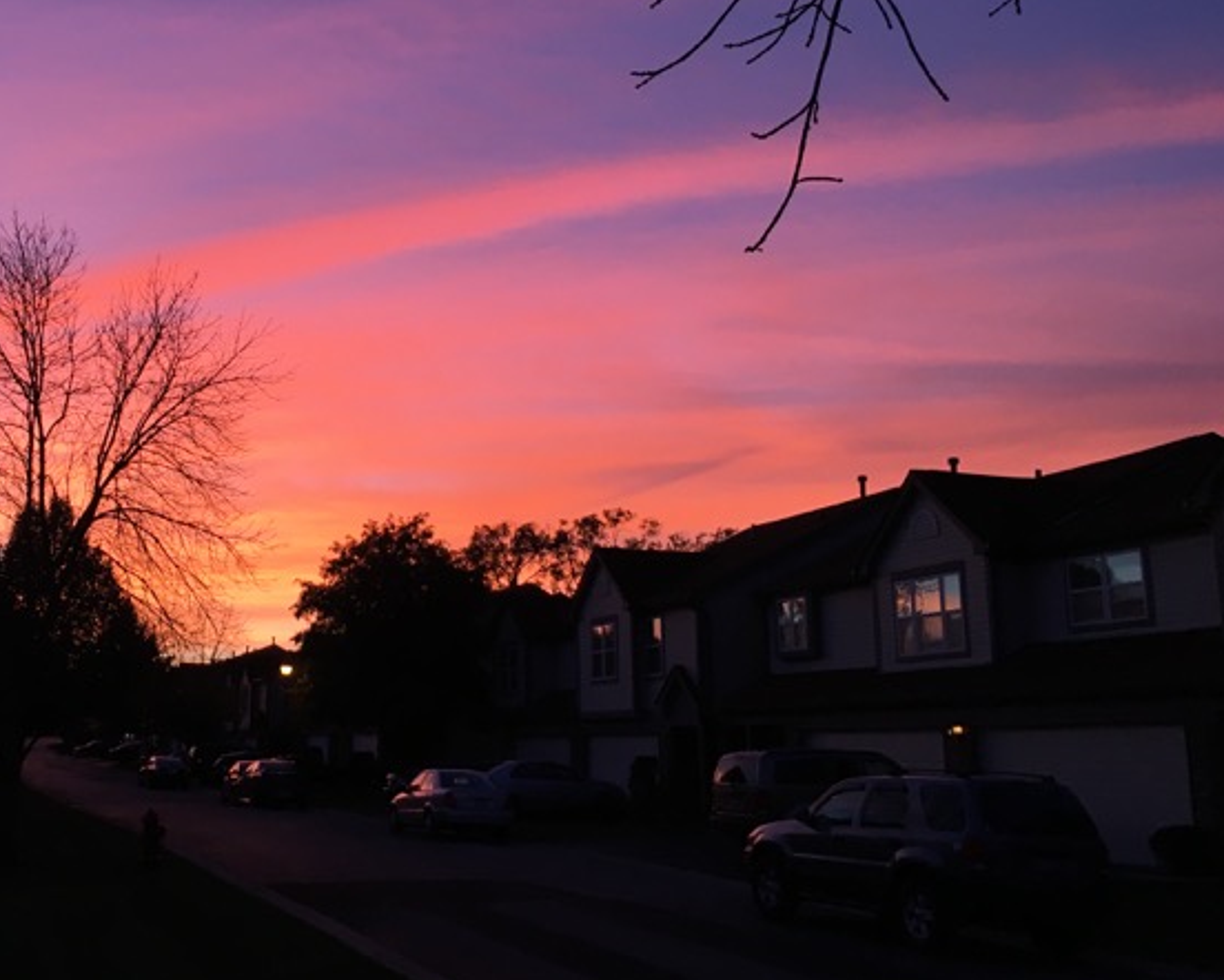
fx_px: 1486
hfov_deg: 43.7
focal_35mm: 41
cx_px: 350
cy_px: 432
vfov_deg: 36.5
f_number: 2.2
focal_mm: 4.15
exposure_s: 1/40
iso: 25
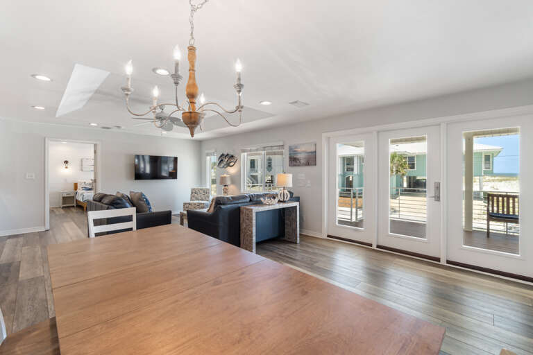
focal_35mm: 15
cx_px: 266
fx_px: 222
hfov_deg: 100.4
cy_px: 178
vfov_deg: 77.3
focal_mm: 10
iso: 500
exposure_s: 1/20
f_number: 9
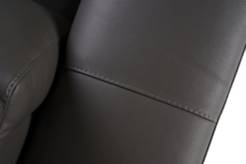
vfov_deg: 23.0
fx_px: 403
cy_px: 82
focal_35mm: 59
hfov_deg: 33.9
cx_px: 123
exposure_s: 1/100
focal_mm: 59
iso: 125
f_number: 16
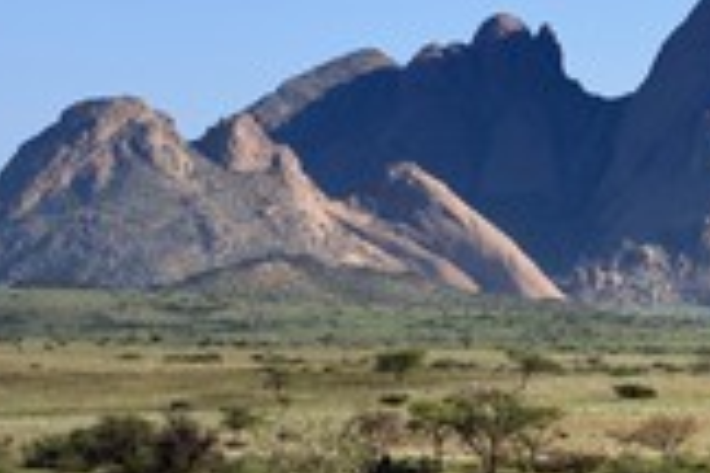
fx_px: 7652
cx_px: 714
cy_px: 355
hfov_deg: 5.3
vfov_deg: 3.5
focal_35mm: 388
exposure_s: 1/640
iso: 200
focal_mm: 150
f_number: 9
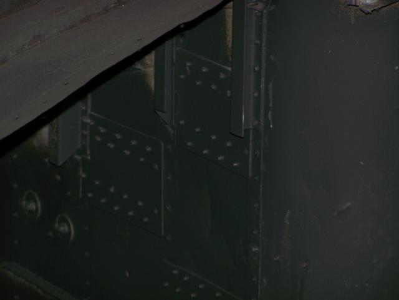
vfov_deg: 5.8
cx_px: 200
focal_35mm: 258
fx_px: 2976
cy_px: 150
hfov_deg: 7.7
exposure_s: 1/200
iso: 80
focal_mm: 42.8
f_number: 3.3
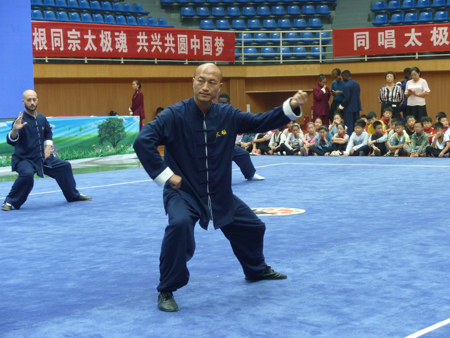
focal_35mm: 91
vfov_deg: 16.2
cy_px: 169
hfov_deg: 21.5
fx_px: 1183
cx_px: 225
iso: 400
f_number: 5.1
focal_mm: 16.4
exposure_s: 1/50
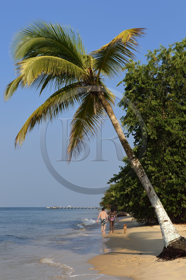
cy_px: 140
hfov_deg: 24.2
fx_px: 435
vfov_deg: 35.7
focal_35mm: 56
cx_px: 93
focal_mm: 56
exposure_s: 1/250
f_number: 10
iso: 200
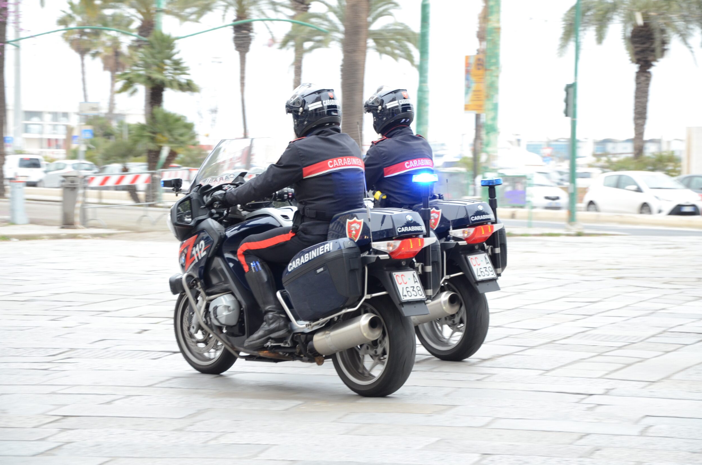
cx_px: 343
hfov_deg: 15.6
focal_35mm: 132
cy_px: 227
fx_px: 2559
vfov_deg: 10.4
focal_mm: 85
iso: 640
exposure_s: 1/125
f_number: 5.6
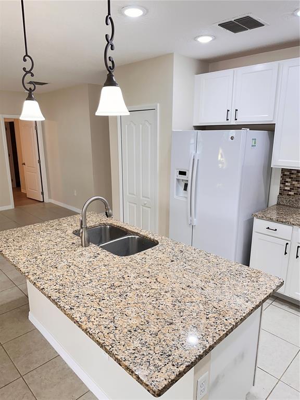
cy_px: 200
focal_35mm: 24
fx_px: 277
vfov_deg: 71.6
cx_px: 150
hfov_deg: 56.8
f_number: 1.78
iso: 200
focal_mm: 6.86
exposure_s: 1/120
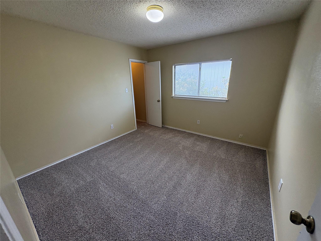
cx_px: 160
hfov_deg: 102.1
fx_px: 130
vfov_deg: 85.7
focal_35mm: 14
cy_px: 120
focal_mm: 2.22
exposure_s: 1/120
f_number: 2.2
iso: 320
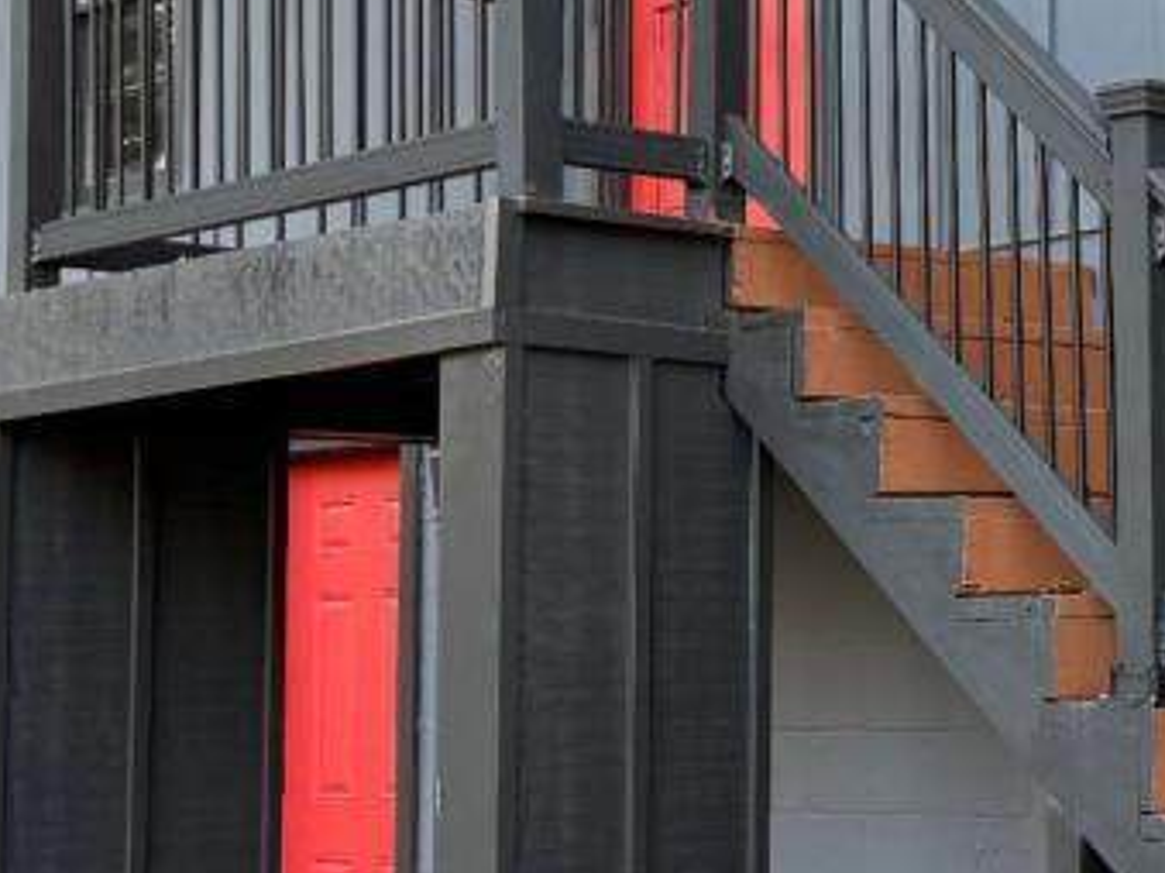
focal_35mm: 85
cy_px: 443
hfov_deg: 21.9
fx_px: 2860
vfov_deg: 17.4
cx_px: 1251
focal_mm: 6.76
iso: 100
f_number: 1.78
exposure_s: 1/184
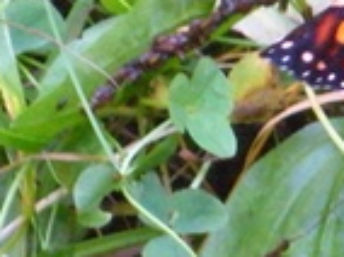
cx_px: 431
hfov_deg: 3.9
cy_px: 95
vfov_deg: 2.9
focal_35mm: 512
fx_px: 5079
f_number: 5.3
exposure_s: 1/123
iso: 1078
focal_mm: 21.2
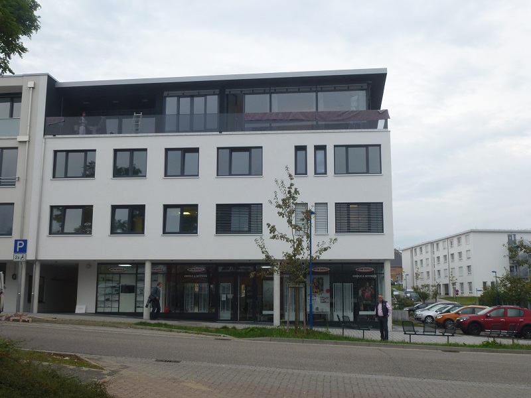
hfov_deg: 49.0
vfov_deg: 37.7
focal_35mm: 38
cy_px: 199
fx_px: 583
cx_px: 266
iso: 100
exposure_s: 1/100
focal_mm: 6.8
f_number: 3.8
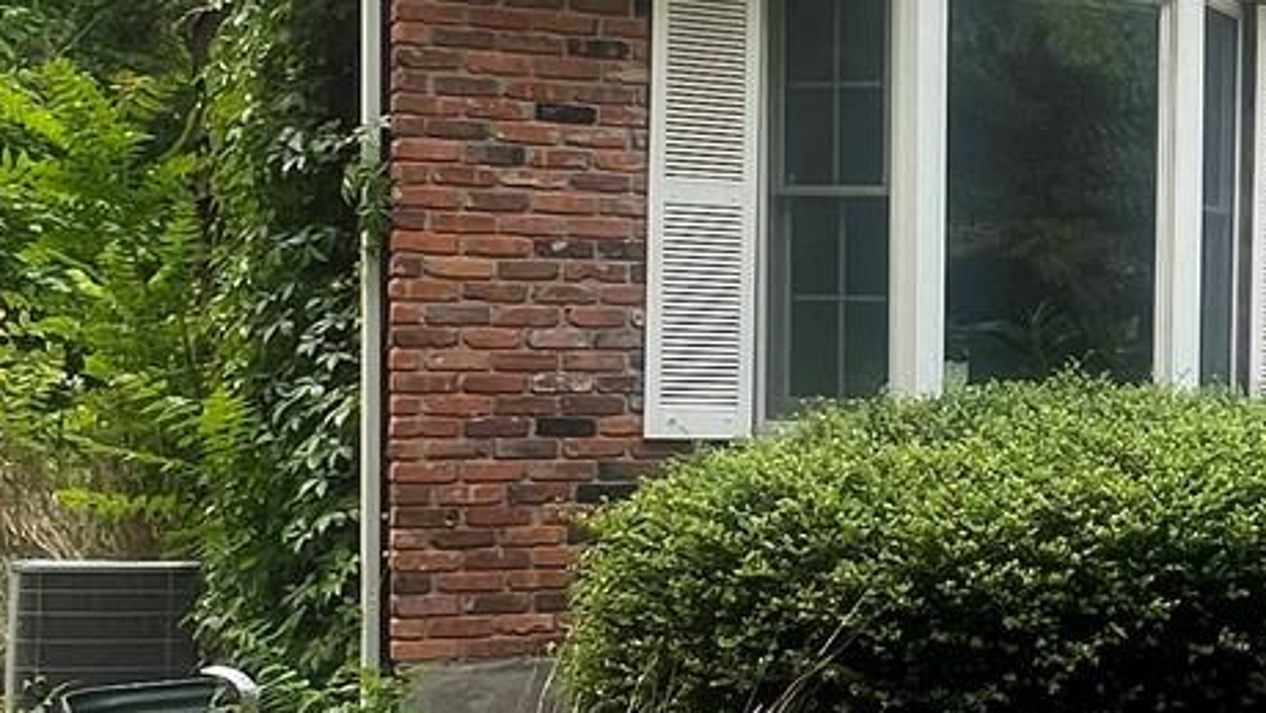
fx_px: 2115
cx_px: 1283
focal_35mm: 63
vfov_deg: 19.1
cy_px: 394
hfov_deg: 30.8
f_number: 1.8
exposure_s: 1/119
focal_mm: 1.57
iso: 32
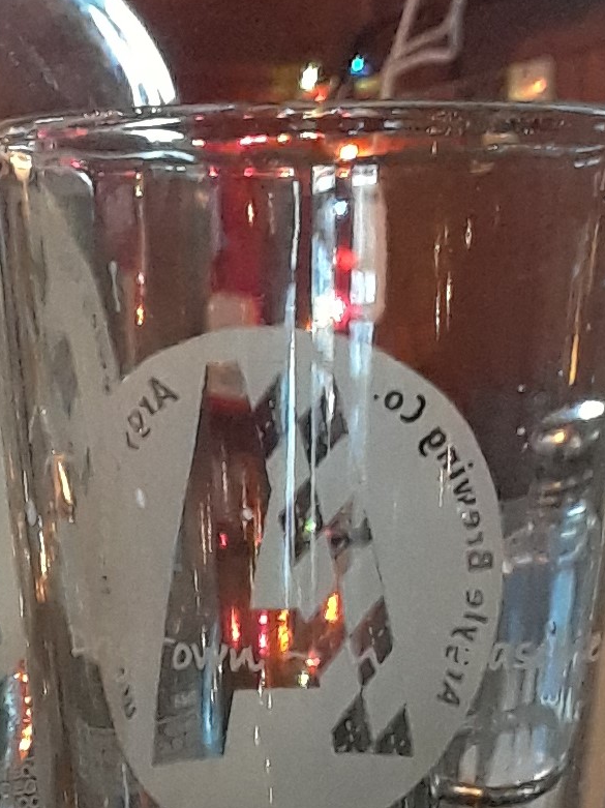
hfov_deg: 14.8
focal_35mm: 99
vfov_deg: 19.8
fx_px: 2309
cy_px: 475
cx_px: 126
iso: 640
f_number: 1.9
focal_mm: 2.47
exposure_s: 1/15
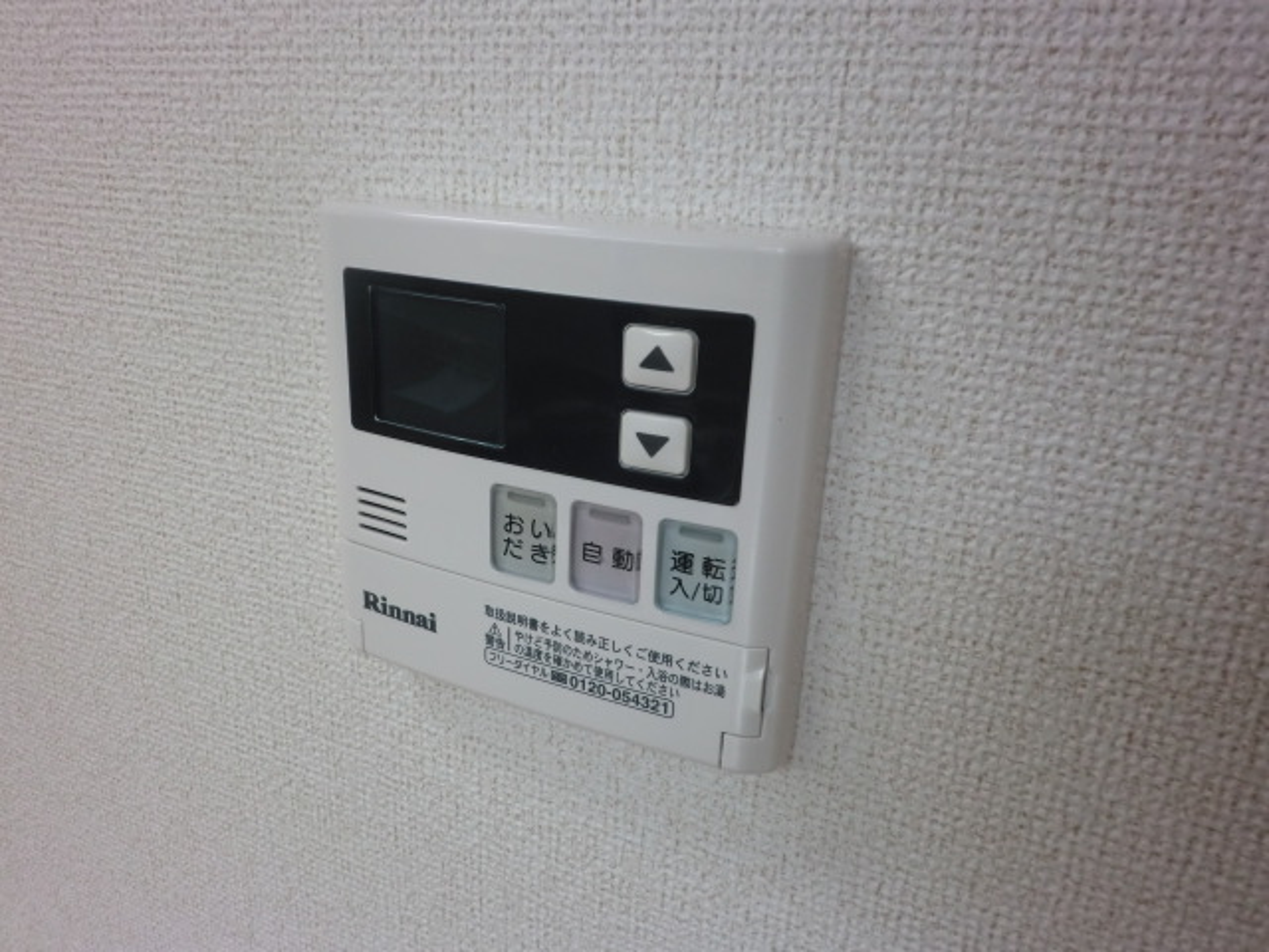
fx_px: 953
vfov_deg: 53.1
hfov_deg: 67.3
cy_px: 476
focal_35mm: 26
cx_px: 634
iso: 100
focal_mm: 4.7
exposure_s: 1/60
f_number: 2.8
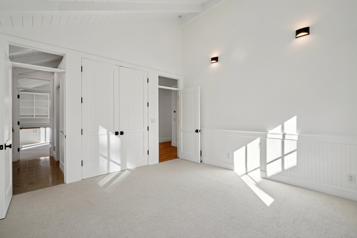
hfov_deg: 96.7
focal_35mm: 16
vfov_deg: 73.7
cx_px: 178
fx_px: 159
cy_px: 119
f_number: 8
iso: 400
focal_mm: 16
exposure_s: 1/160
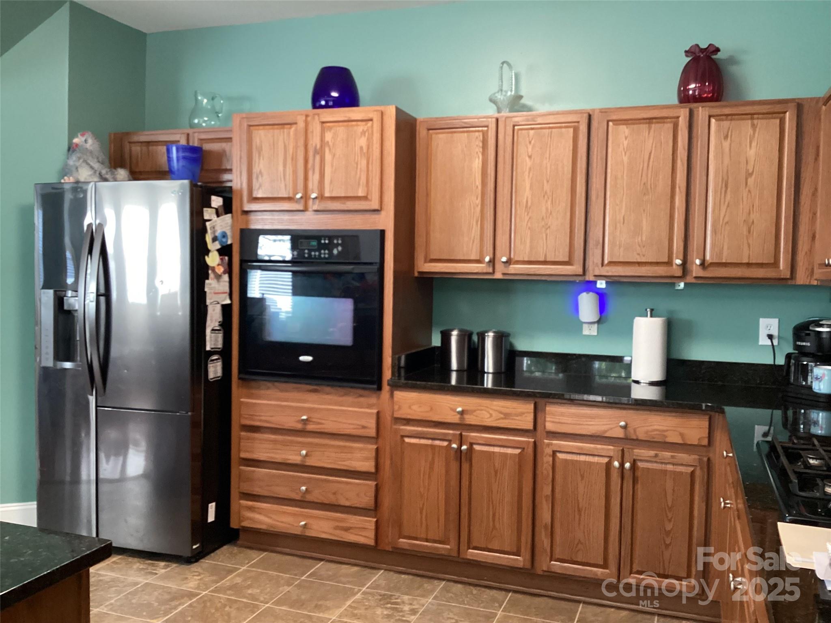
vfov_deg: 45.4
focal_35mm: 31
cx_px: 416
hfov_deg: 58.4
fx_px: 744
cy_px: 312
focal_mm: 3.3
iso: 400
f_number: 2.4
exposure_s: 1/40
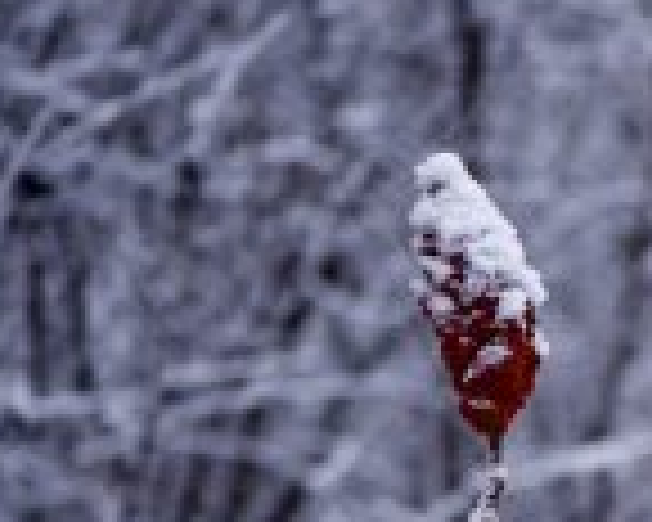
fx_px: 8008
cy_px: 722
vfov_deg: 3.7
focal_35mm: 415
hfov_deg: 4.6
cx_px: 1335
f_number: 4.5
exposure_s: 1/320
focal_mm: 105
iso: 100
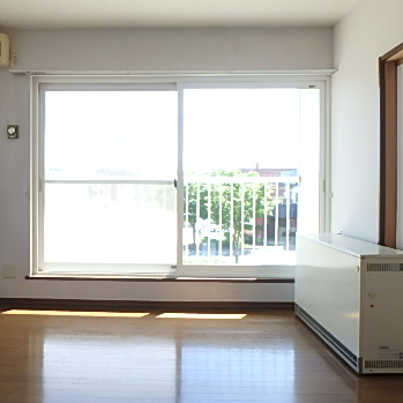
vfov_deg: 48.4
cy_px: 206
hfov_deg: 48.1
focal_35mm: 34
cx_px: 158
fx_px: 448
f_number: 3.5
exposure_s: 1/125
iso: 125
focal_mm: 3.7
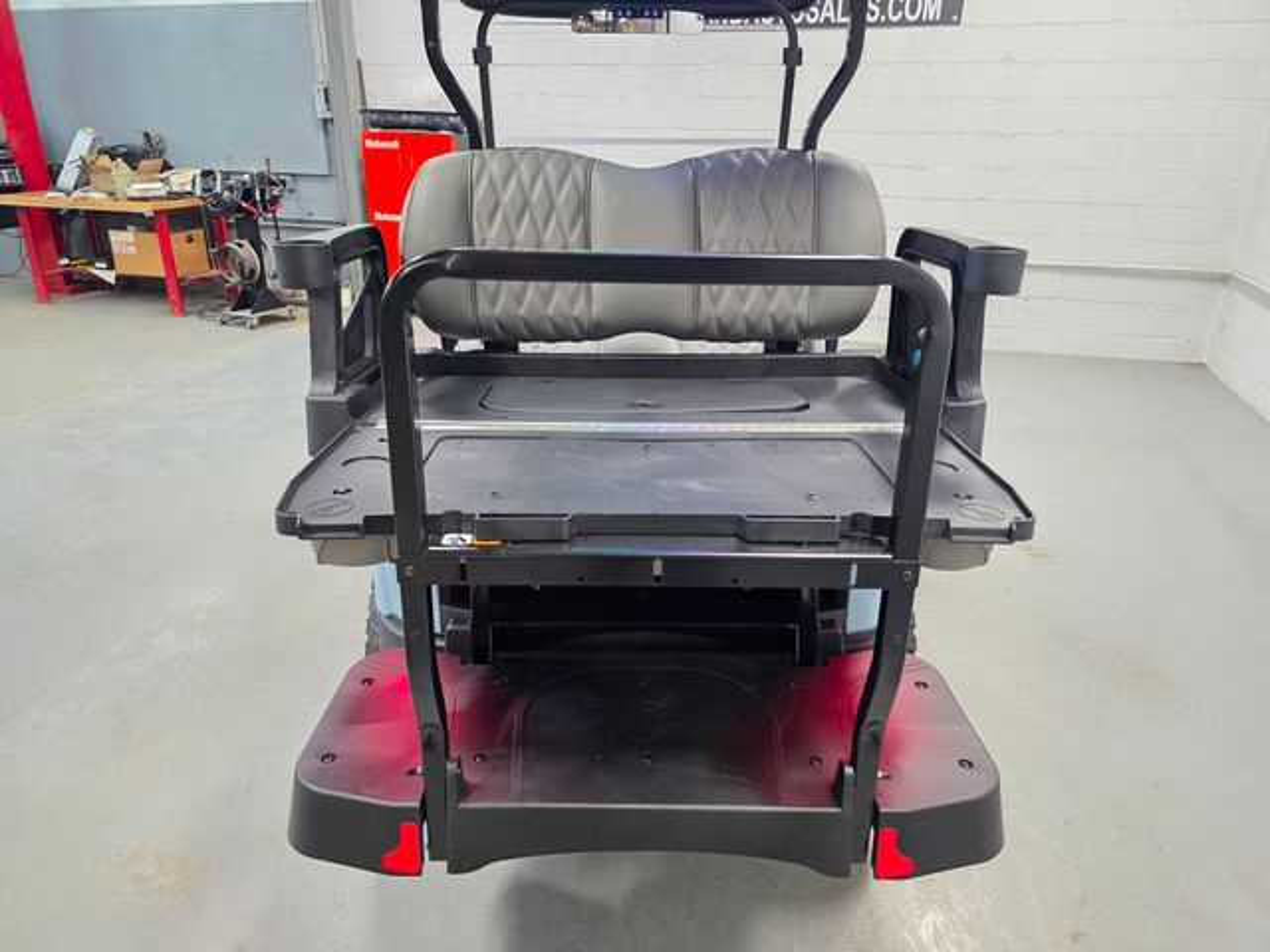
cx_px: 635
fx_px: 844
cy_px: 476
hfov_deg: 73.9
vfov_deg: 58.9
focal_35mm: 23
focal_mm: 6.3
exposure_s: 1/120
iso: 320
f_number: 1.7
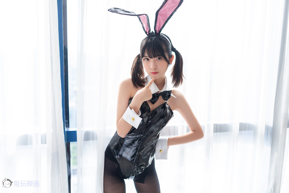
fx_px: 281
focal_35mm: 35
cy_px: 96
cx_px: 144
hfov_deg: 54.4
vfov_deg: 37.9
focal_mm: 35
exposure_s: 1/500
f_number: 2
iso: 250
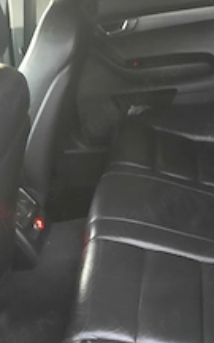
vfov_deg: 40.3
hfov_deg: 26.0
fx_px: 457
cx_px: 162
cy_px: 243
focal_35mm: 49
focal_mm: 4.6
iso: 2000
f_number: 2
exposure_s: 1/10
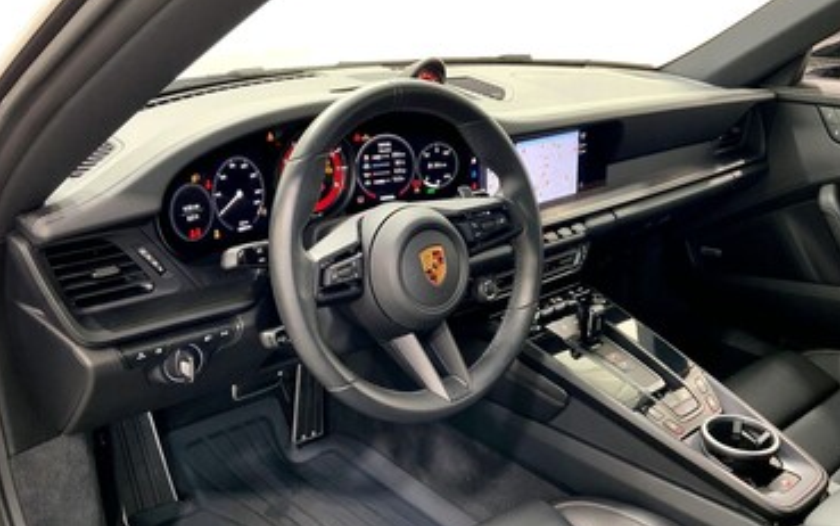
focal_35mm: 35
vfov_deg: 36.3
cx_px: 417
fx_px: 802
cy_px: 293
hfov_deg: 55.3
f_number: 1.8
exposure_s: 1/60
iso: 80
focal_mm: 3
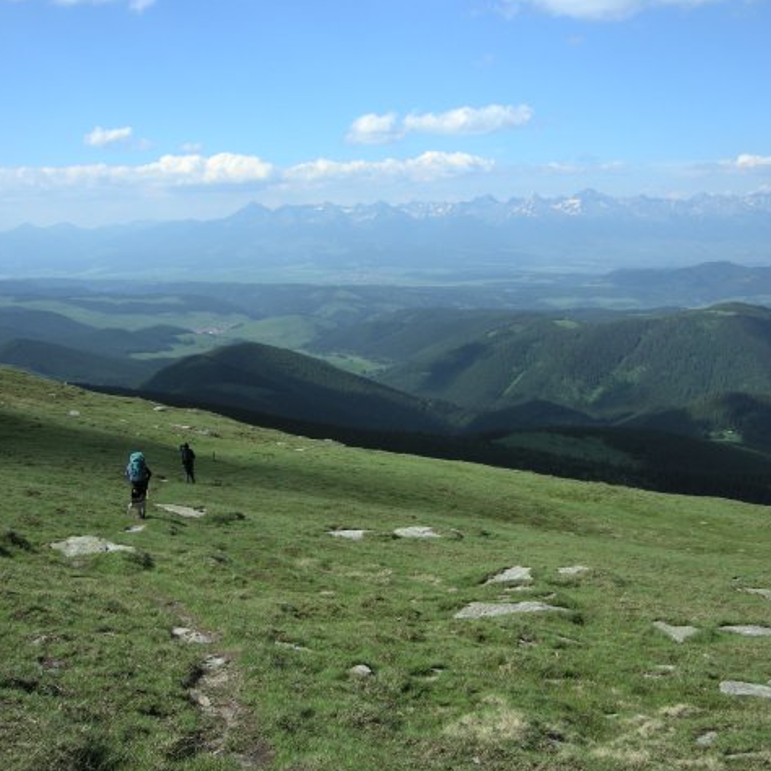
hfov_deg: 38.9
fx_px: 1084
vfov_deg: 39.2
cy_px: 386
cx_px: 483
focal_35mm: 43
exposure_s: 1/287
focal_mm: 7.5
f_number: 5.4
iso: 64
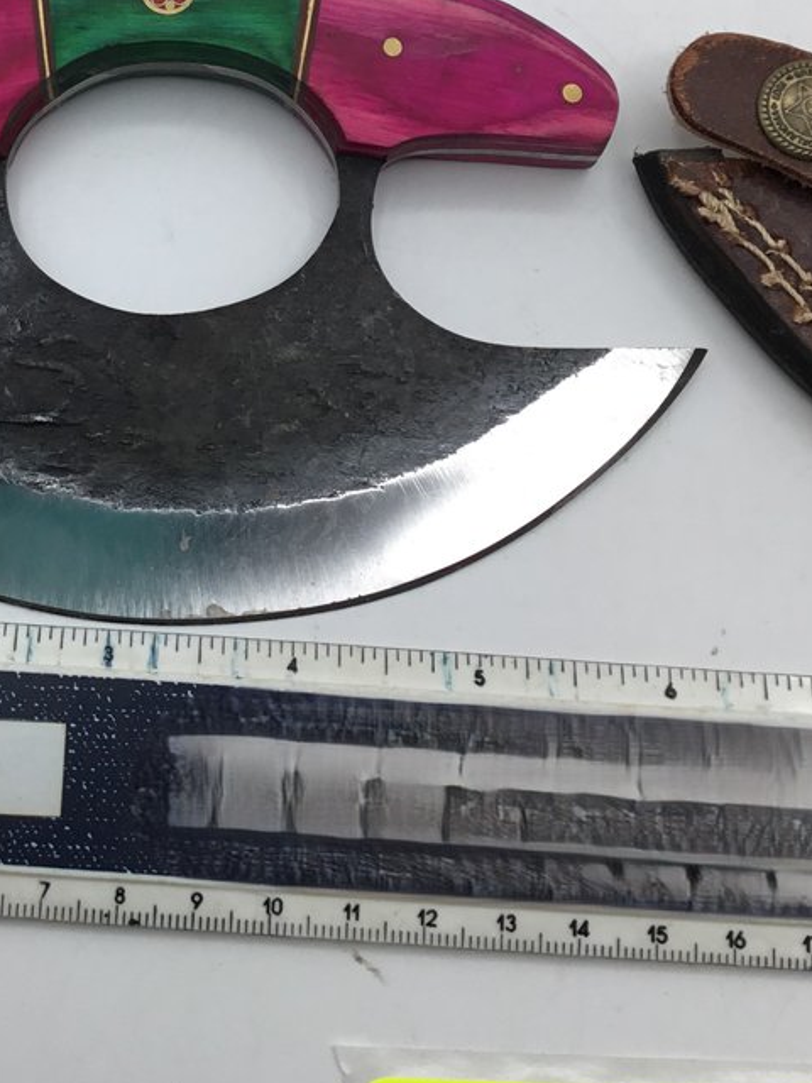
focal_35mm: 55
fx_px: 1720
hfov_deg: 26.1
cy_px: 241
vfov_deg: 34.0
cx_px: 160
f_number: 2.4
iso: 25
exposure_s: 1/120
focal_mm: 3.3
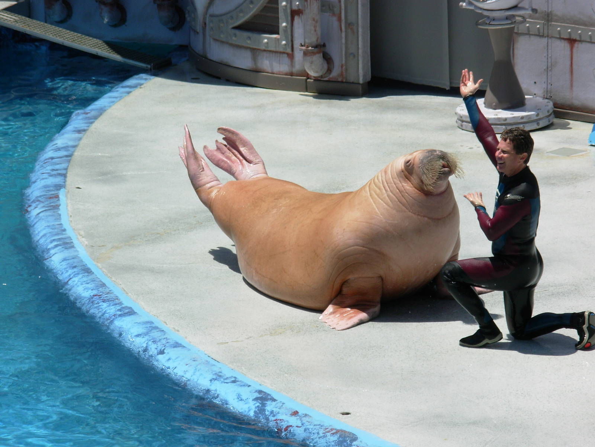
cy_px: 224
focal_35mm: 190
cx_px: 298
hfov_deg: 10.4
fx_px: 3266
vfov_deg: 7.8
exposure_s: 1/745
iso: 50
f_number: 5
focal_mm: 31.4
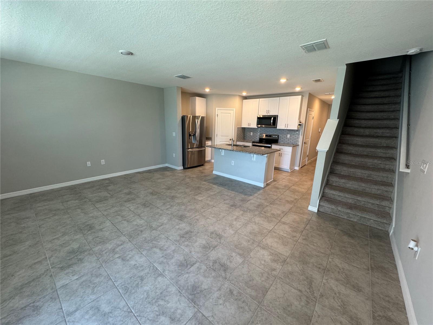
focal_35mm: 14
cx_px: 216
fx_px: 175
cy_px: 162
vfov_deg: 85.7
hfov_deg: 102.1
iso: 200
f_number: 2.2
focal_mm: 2.22
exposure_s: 1/120
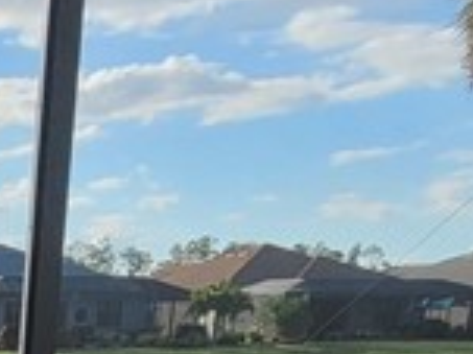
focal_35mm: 88
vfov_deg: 13.3
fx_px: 1201
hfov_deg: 19.3
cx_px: -247
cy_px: 802
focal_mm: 1.74
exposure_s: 1/611
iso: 40
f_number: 2.2
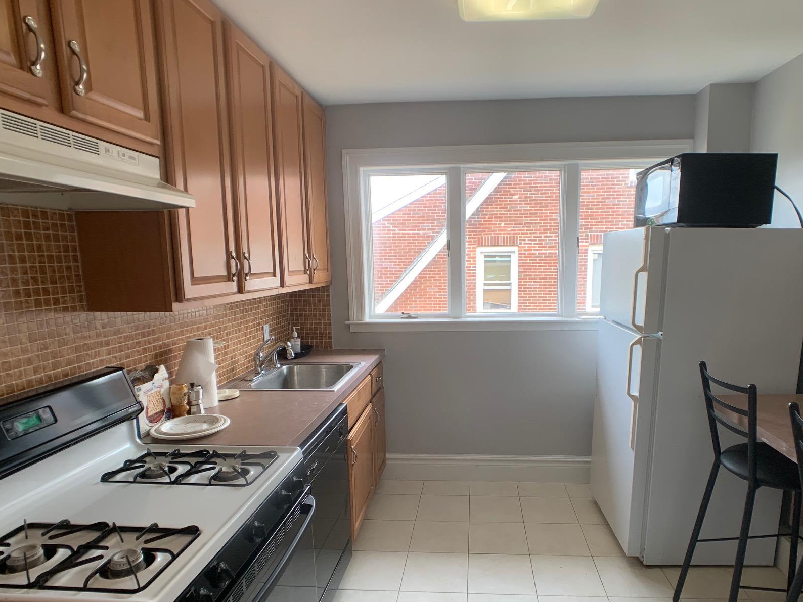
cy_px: 353
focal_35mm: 33
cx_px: 442
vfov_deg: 42.8
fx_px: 766
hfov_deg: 55.2
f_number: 1.8
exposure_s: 1/121
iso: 64
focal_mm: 4.25
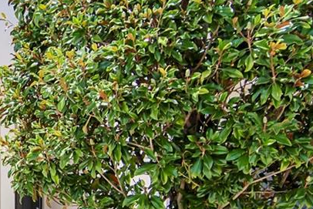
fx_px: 565
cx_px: -16
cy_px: 143
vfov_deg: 20.9
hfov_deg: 28.6
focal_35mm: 65
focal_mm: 11
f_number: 4
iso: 400
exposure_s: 1/2000
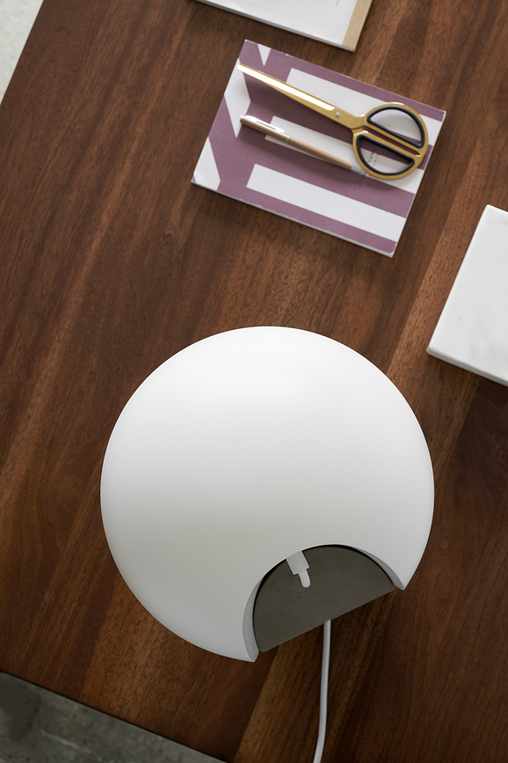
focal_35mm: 85
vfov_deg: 23.9
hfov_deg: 16.1
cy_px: 382
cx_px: 254
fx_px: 1799
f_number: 8
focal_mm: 85
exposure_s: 1/2
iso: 100
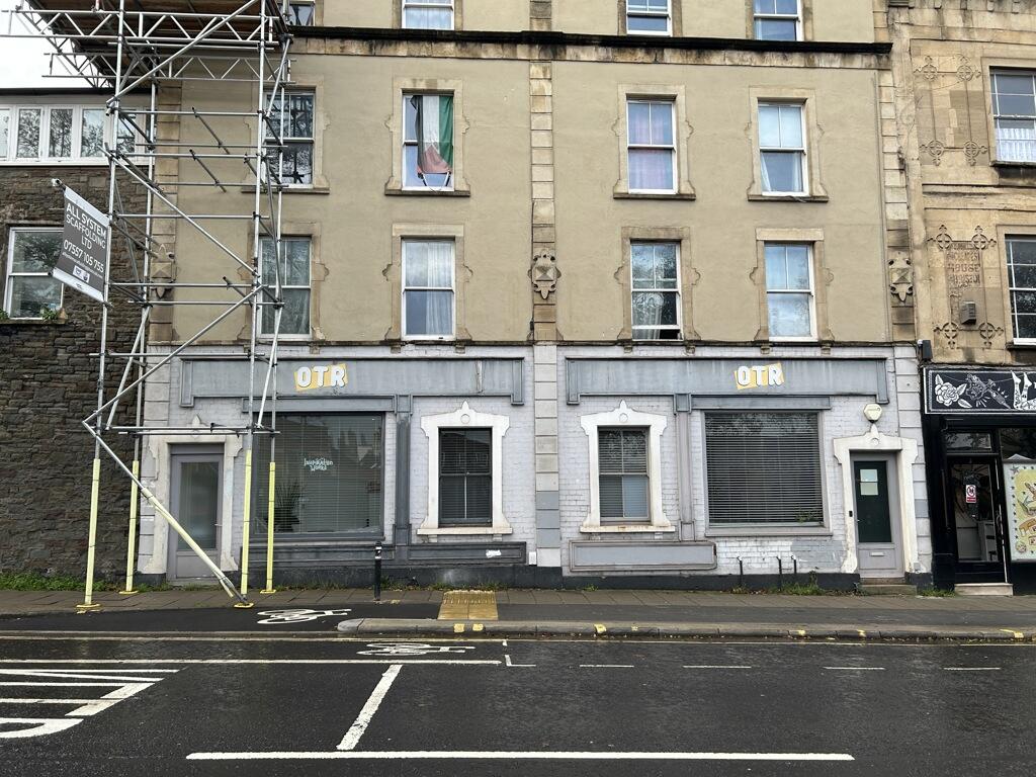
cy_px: 388
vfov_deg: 53.1
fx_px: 778
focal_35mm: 26
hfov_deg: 67.3
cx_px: 518
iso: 50
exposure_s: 1/476
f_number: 1.5
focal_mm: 5.7
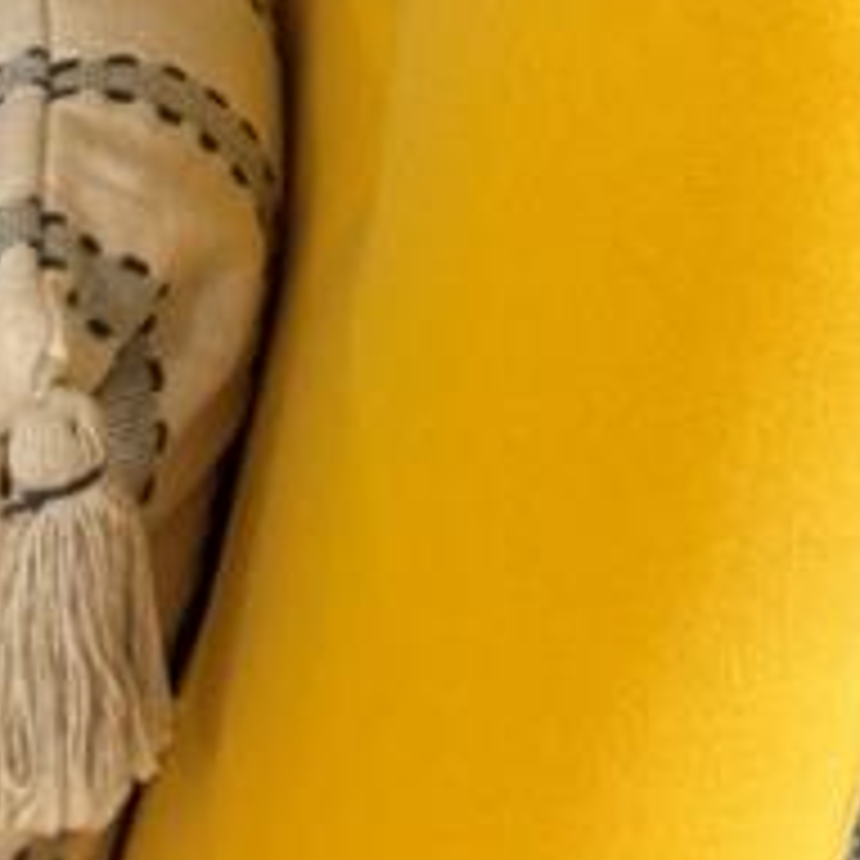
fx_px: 3738
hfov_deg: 11.9
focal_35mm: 133
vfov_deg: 10.0
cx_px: 1630
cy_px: -1661
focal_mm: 6.76
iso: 200
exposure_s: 1/60
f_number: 1.78
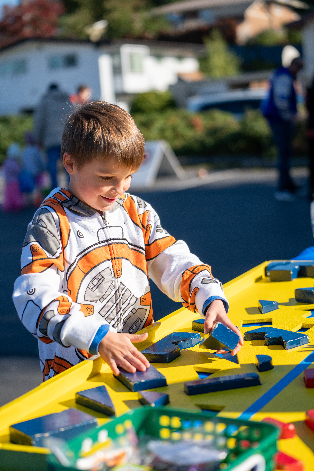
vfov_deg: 28.8
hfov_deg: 19.5
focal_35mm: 70
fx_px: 915
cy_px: 236
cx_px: 157
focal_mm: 70
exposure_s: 1/2000
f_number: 2.8
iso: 125
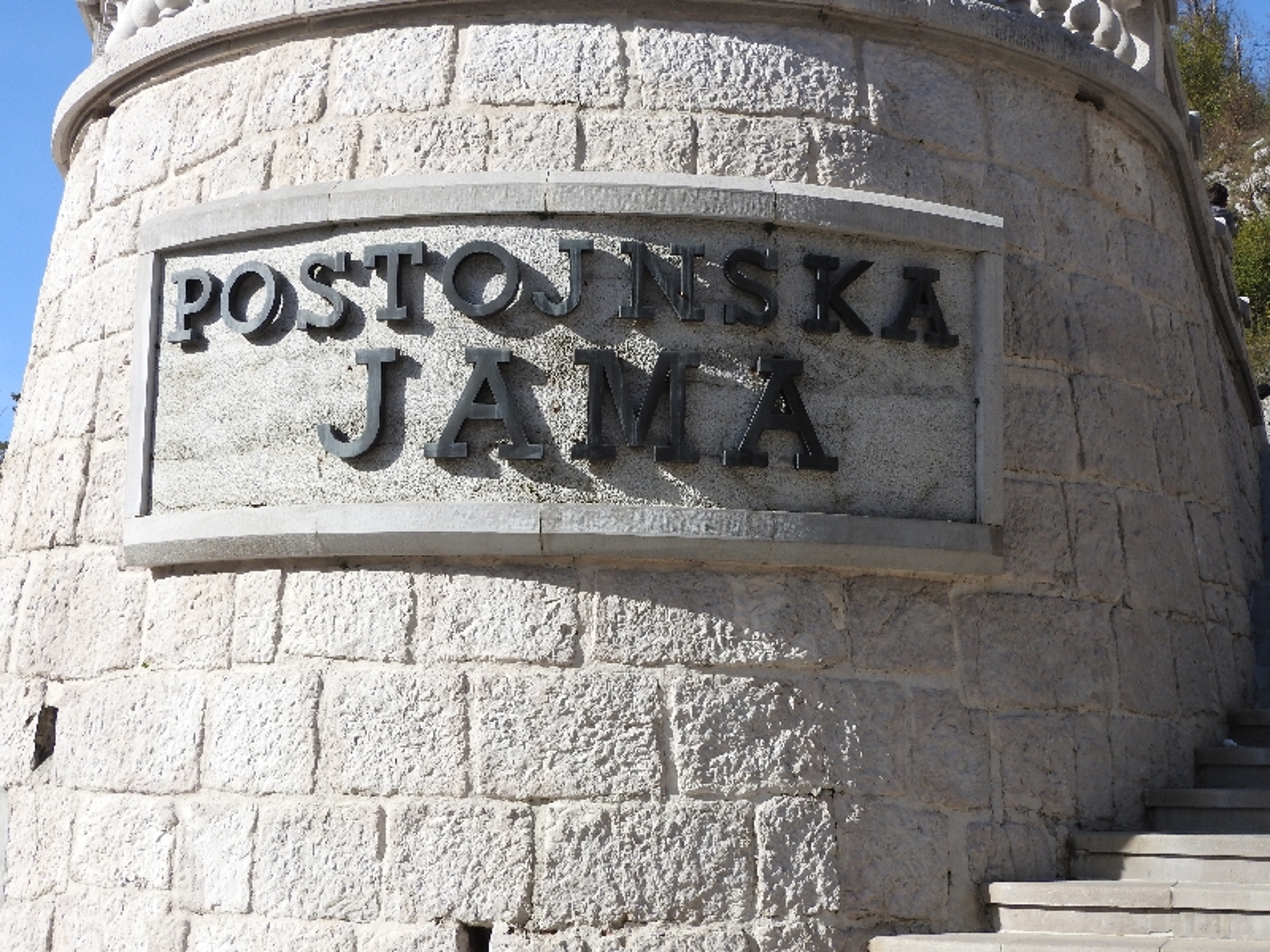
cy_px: 476
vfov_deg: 26.6
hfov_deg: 34.9
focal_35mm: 55
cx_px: 635
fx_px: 2018
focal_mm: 9.9
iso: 100
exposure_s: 1/800
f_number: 4
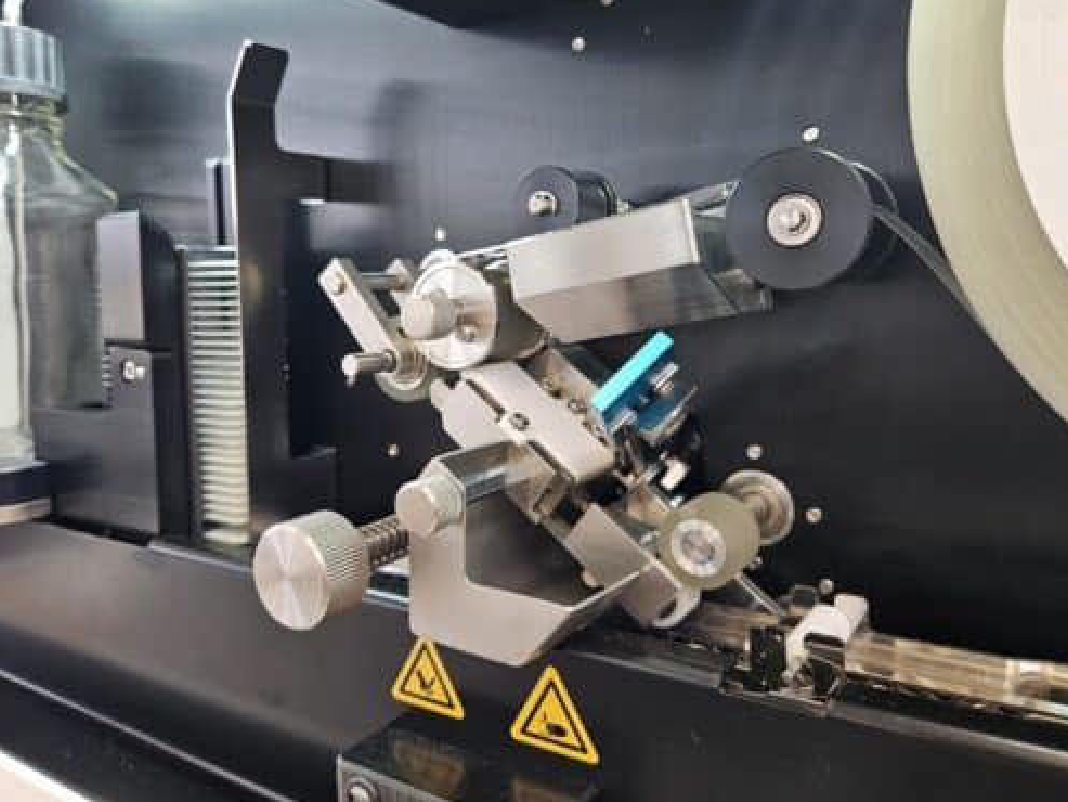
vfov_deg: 49.6
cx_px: 457
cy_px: 340
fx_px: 864
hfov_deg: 63.1
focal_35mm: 28
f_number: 1.8
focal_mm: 5.4
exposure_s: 1/100
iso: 160
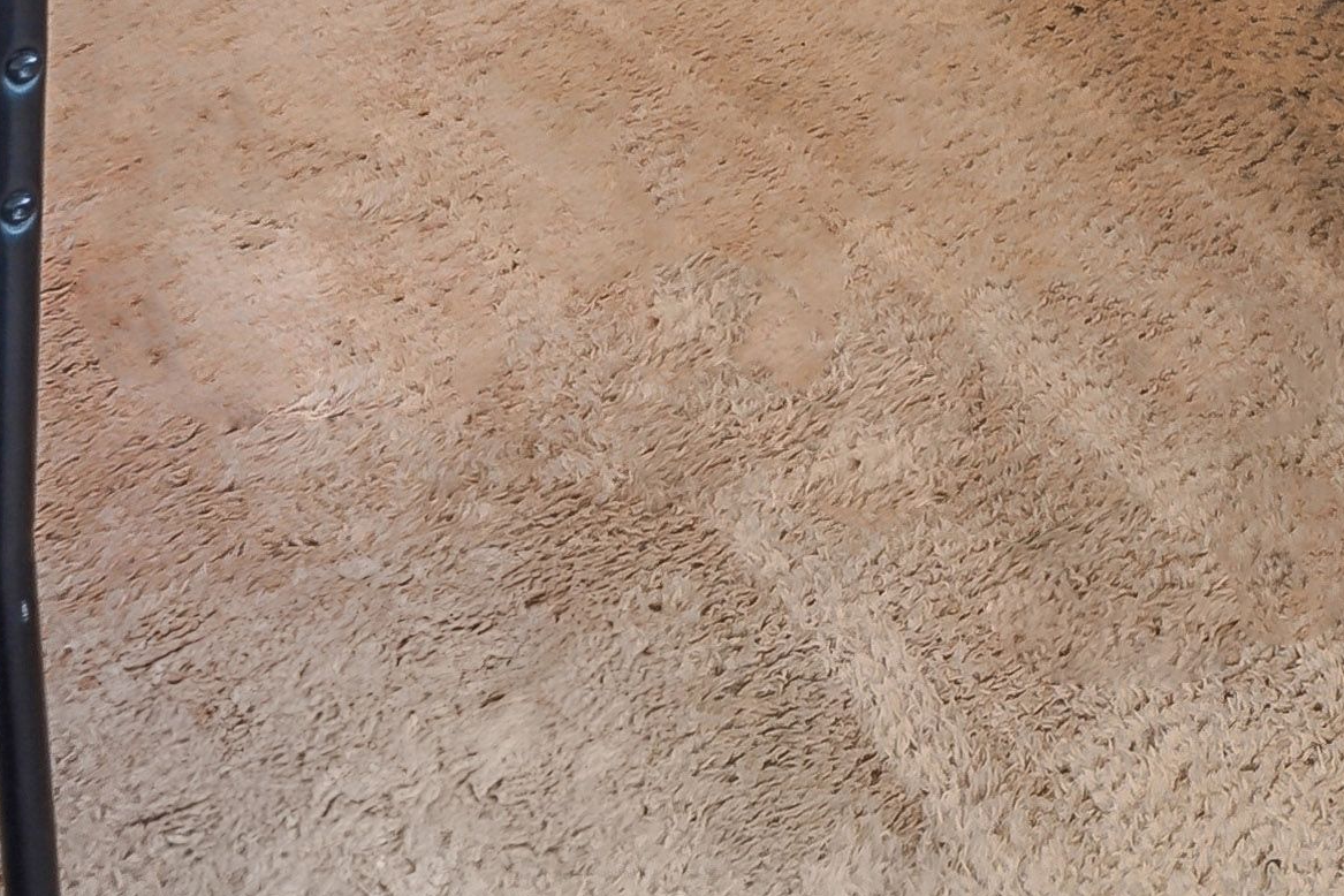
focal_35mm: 72
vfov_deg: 13.6
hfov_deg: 23.7
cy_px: -1255
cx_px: 1873
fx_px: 2688
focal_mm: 14
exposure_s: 1/13
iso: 640
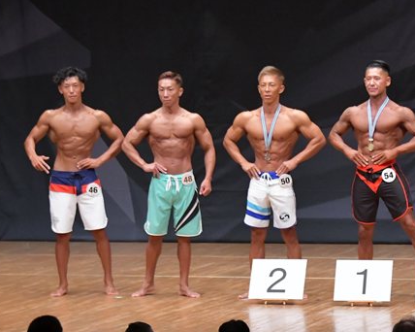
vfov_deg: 6.1
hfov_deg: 7.6
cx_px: 346
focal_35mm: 255
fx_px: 3131
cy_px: 202
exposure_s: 1/400
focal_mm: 100
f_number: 5.6
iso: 6400
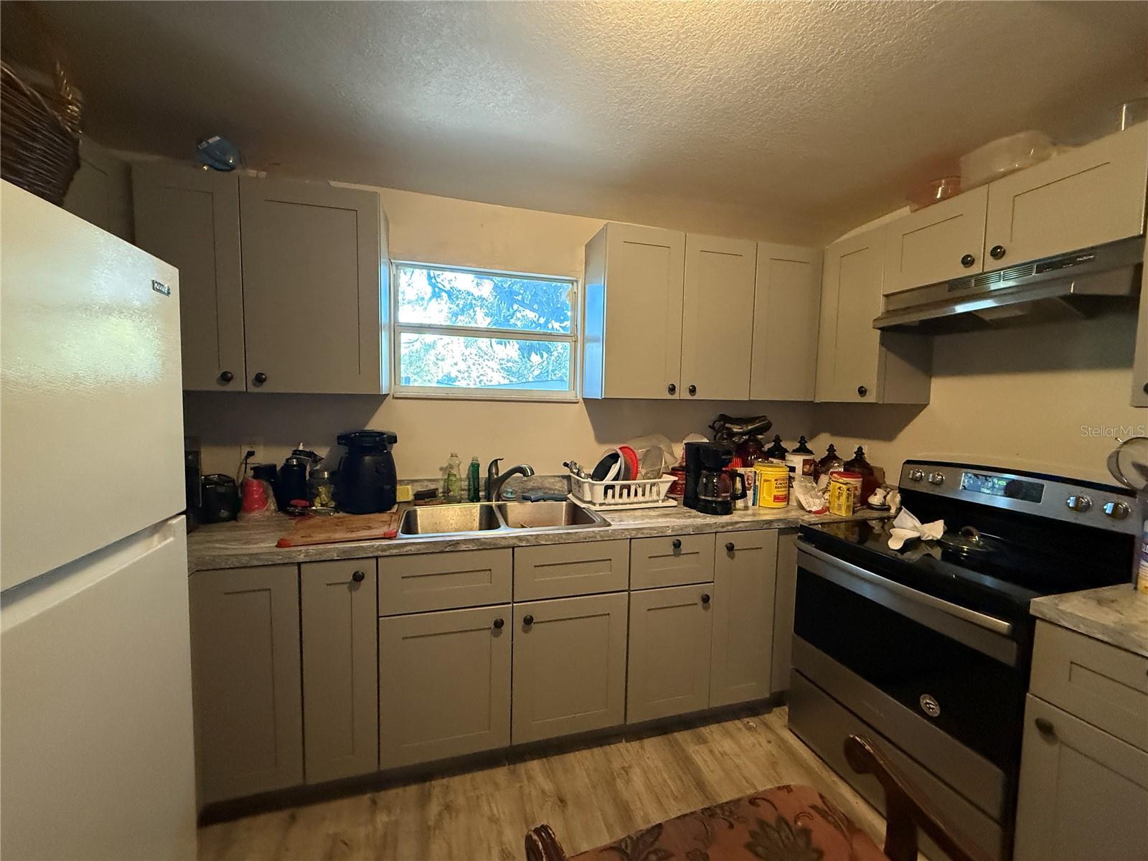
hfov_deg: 102.1
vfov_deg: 85.7
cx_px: 574
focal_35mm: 14
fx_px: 464
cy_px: 430
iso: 640
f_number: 2.2
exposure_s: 1/60
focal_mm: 2.22
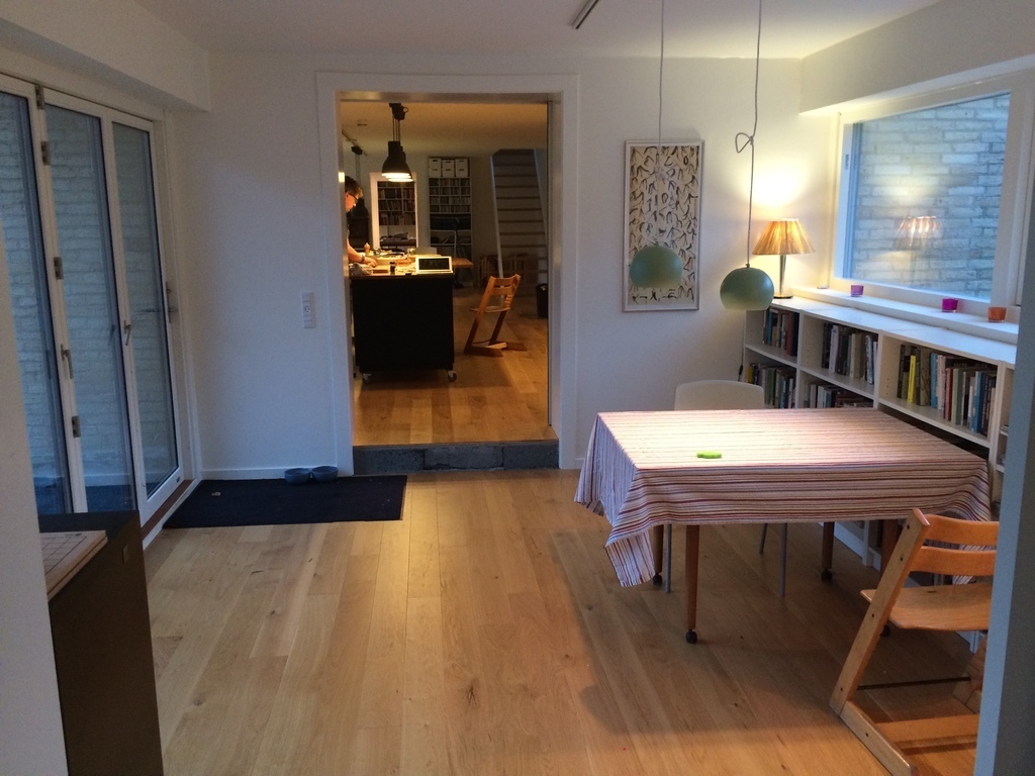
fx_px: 867
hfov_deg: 61.7
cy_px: 388
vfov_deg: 48.2
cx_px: 518
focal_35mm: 29
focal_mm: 4.15
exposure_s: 1/30
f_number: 2.2
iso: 160
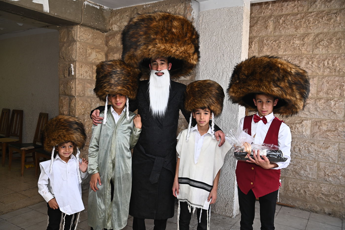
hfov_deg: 58.8
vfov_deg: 41.0
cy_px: 115
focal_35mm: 32
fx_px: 306
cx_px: 172
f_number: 5.6
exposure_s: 1/100
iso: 250
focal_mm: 32
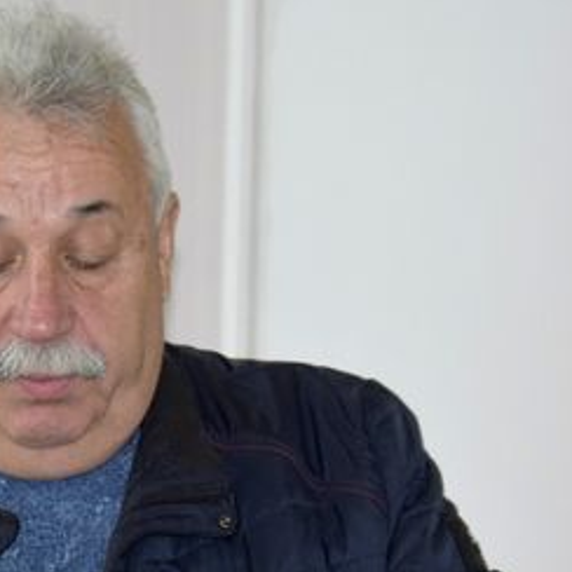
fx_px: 4025
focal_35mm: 215
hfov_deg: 8.1
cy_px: 318
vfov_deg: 8.1
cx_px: 9
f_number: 5.6
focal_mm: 55
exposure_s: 1/60
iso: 1600
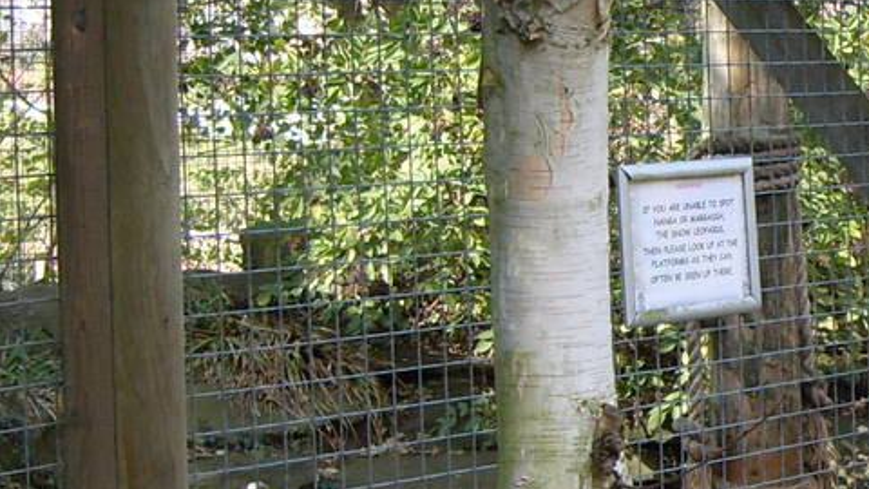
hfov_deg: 16.4
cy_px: 170
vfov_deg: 9.5
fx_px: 2926
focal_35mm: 127
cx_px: 954
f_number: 2.8
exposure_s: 1/125
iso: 80
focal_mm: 7.8
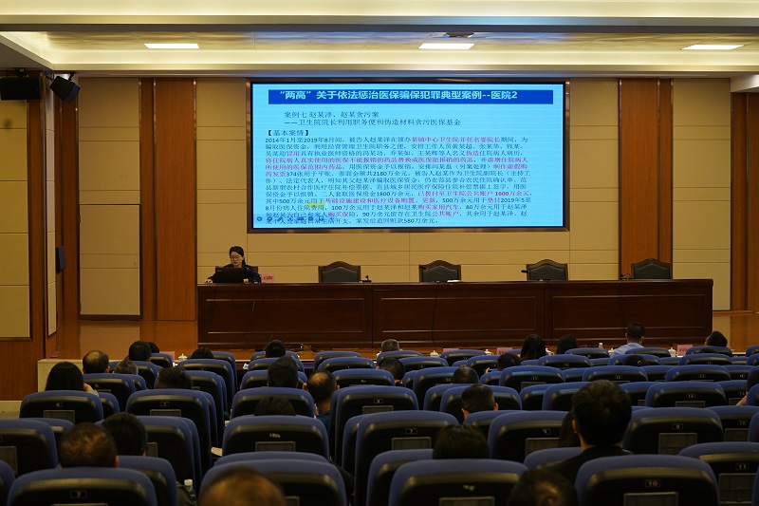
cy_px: 253
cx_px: 380
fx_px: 1475
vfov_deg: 19.4
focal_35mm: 70
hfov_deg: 28.8
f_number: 5.6
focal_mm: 70
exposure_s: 1/80
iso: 640
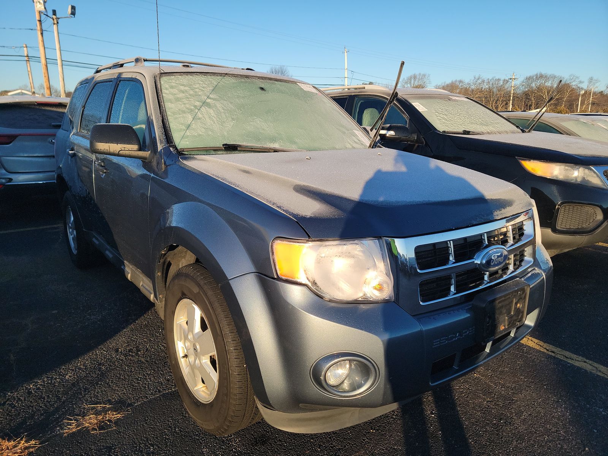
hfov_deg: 71.6
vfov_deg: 56.8
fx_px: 422
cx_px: 304
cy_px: 228
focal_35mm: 24
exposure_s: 1/403
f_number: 1.8
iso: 50
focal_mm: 6.7
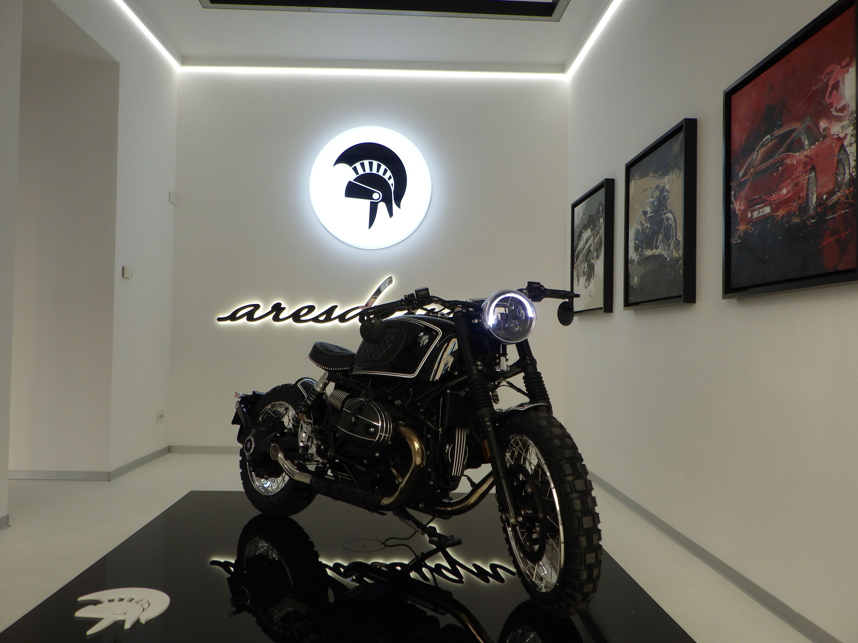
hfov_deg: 63.4
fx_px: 694
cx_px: 429
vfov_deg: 49.7
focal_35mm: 28
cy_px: 322
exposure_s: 1/60
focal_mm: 5
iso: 125
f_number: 3.5
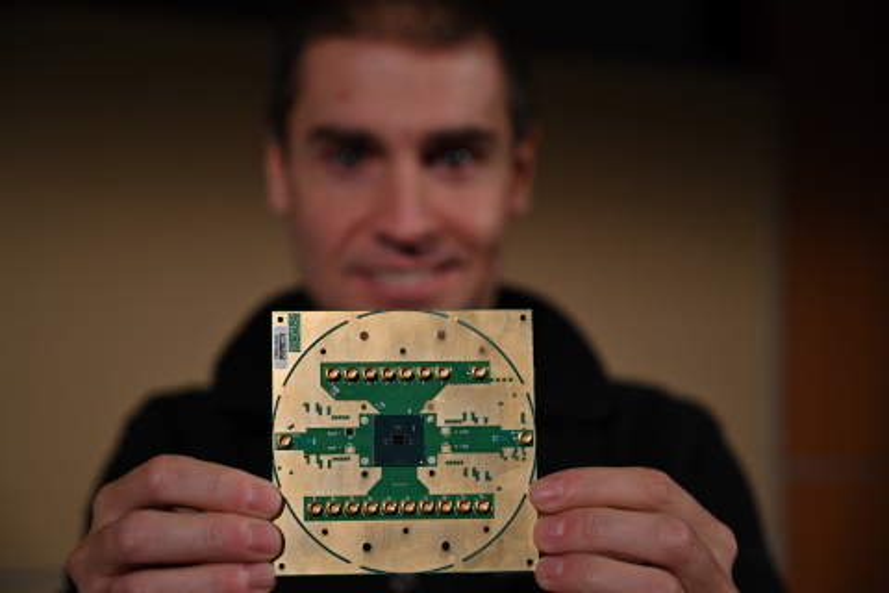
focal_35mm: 70
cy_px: 296
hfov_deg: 28.8
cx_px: 444
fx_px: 1728
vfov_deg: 19.5
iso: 500
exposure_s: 1/125
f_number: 4
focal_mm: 70
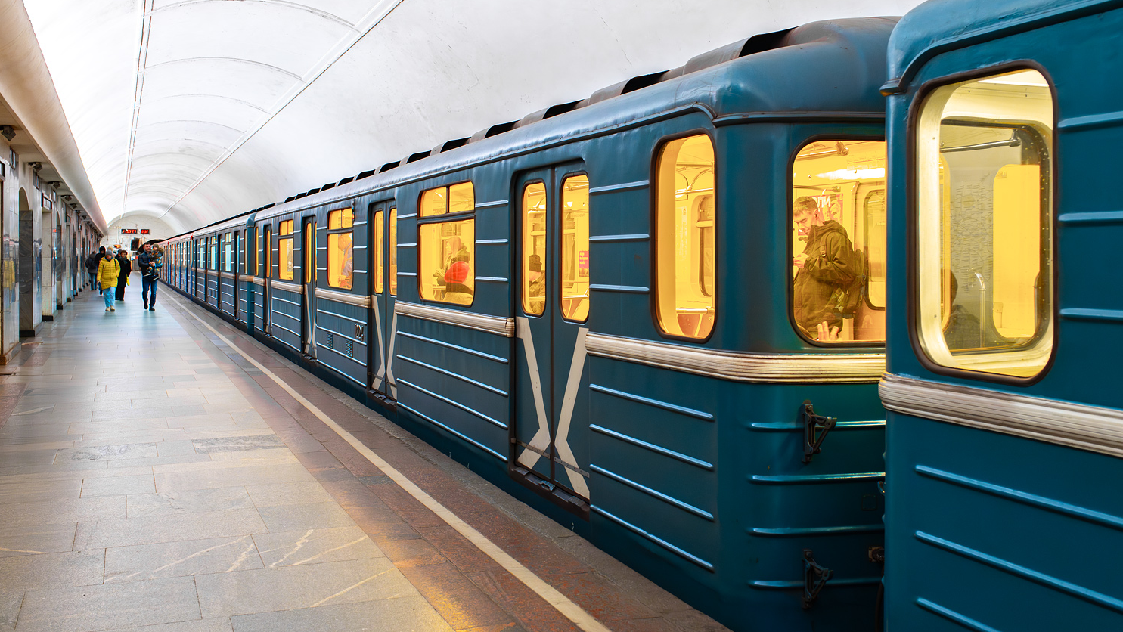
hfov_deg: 54.0
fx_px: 1102
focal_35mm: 37
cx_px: 565
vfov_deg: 32.0
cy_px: 299
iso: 4000
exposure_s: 1/40
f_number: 5.6
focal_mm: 35
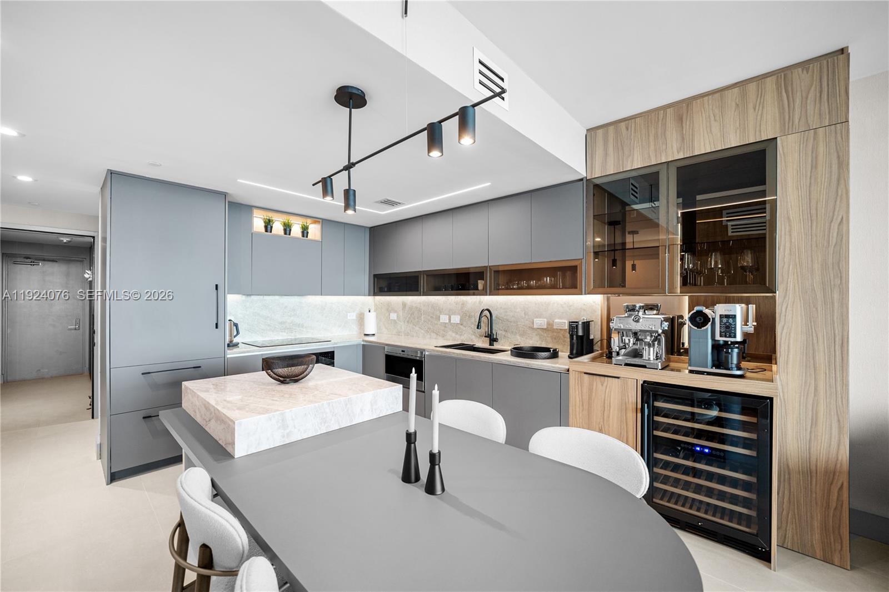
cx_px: 444
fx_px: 321
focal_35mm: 13
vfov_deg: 85.4
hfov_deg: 108.3
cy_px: 296
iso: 500
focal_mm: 9
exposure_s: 1/30
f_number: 2.8
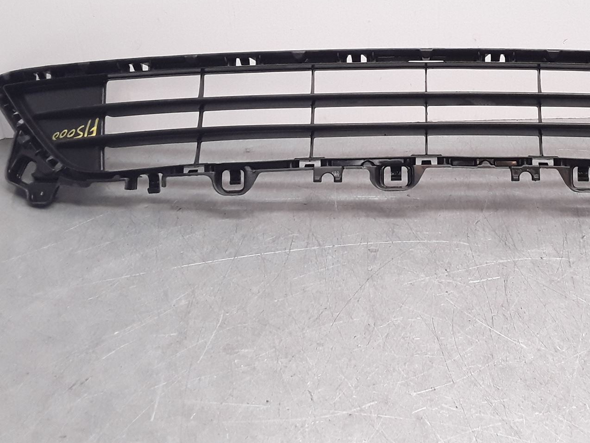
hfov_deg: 41.2
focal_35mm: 45
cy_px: 122
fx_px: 767
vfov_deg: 31.7
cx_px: 422
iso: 100
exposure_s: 1/100
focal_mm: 2.91
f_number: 1.9
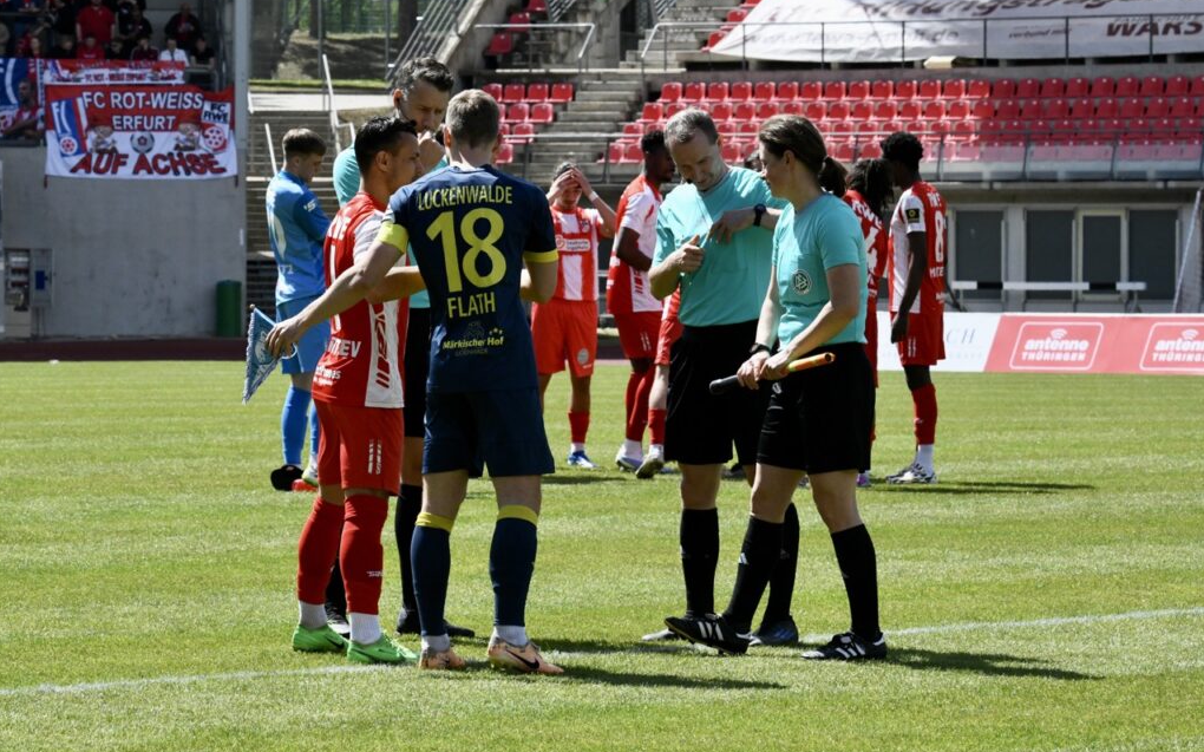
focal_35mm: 179
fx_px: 5872
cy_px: 367
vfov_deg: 7.3
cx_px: 601
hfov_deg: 11.7
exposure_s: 1/1600
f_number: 14
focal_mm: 175
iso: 2500
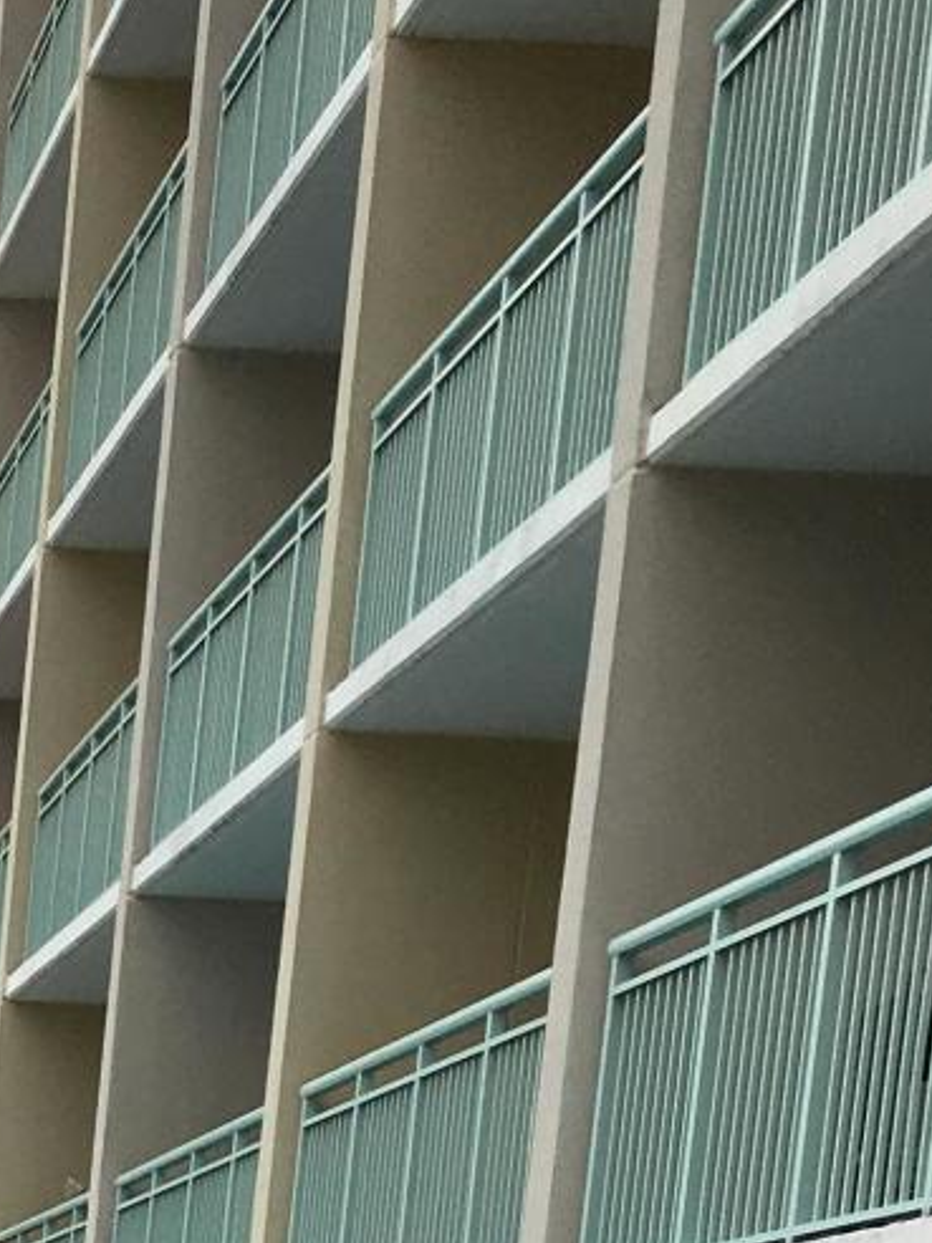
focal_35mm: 118
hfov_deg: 11.4
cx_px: -894
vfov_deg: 14.4
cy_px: 2339
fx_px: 4236
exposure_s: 1/3663
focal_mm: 4.15
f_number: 2.2
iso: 25
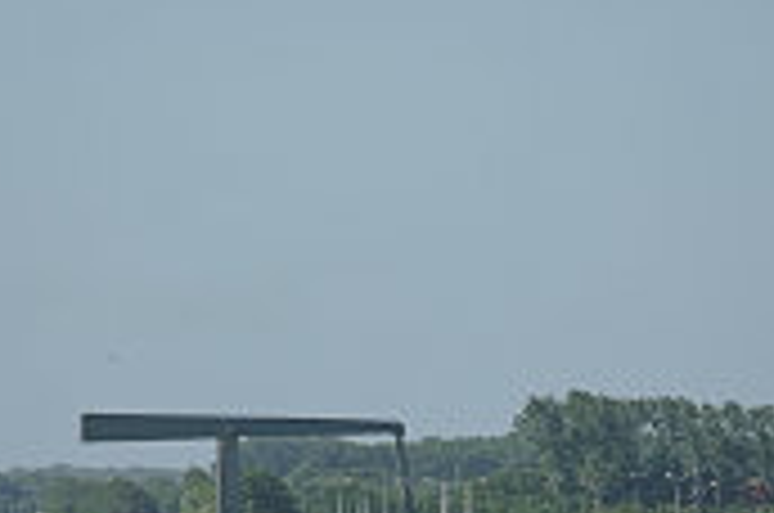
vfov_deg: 1.7
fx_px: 17146
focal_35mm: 799
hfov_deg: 2.6
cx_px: 389
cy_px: 423
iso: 100
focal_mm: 200
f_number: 5.6
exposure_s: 1/400
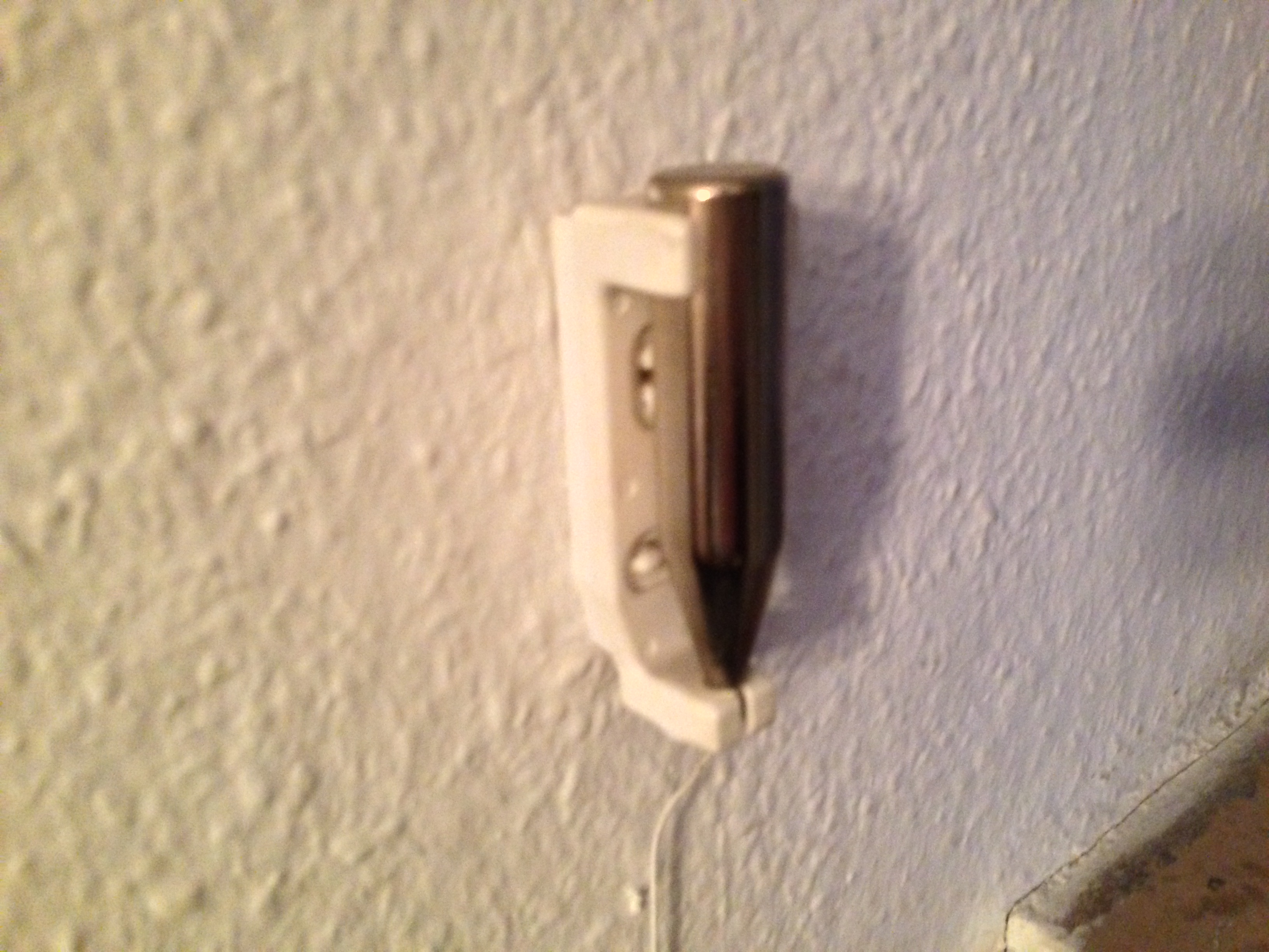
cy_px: 476
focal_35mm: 33
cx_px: 634
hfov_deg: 55.4
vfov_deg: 42.9
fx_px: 1210
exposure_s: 1/15
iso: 640
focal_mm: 4.12
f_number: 2.4
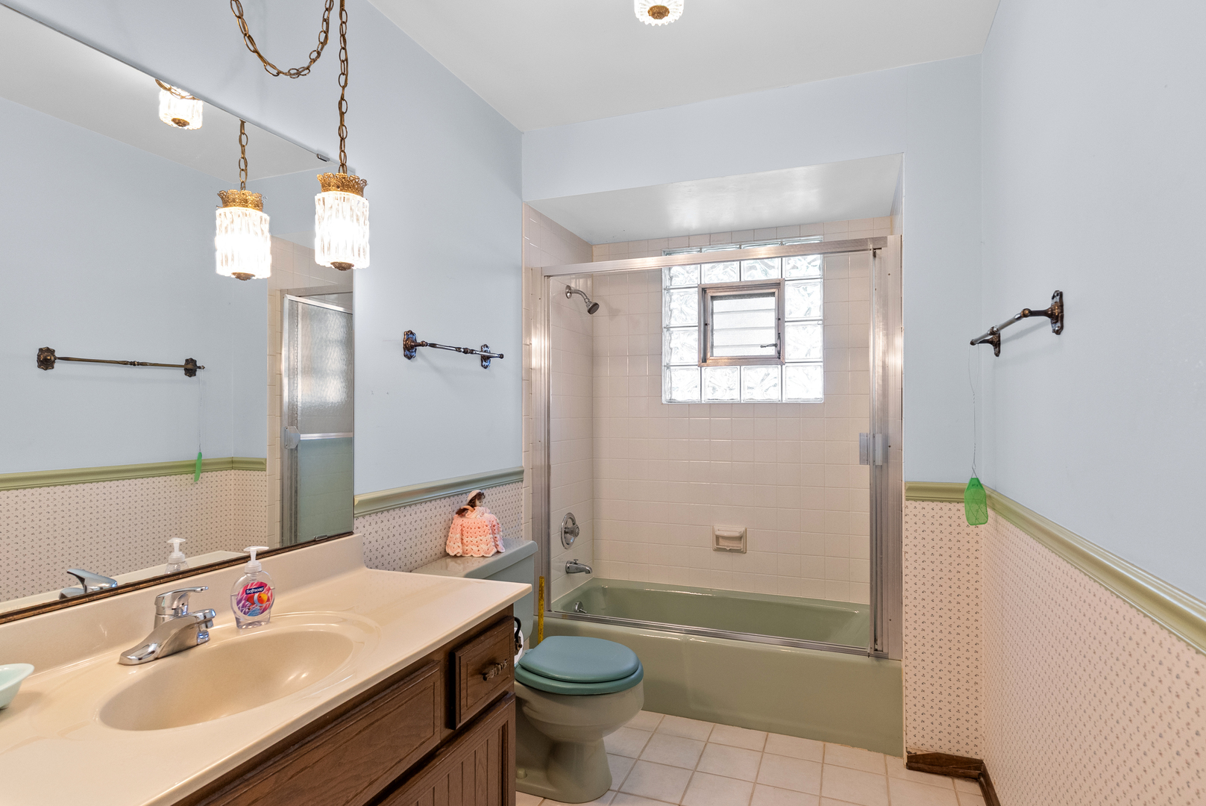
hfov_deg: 86.9
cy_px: 403
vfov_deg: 64.6
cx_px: 603
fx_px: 637
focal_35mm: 19
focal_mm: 19
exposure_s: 1/1.25
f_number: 8
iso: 640
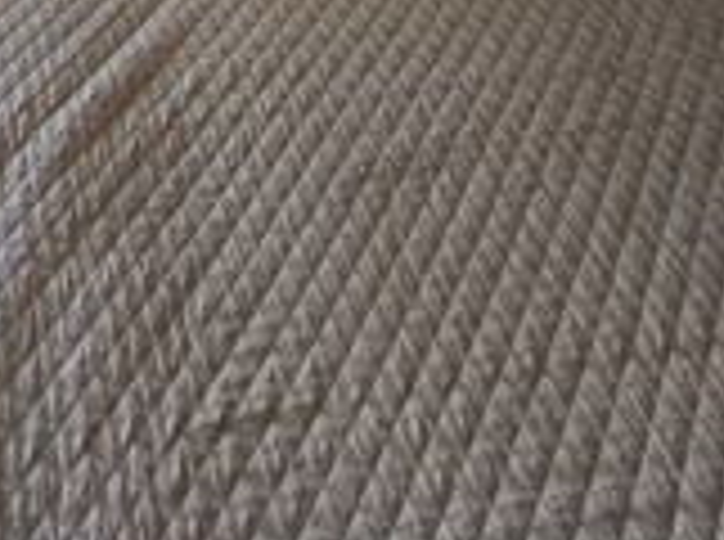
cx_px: 43
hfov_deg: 31.9
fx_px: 1190
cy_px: -590
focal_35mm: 57
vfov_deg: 17.2
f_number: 2.2
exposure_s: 1/70.8
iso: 125
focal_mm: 2.2
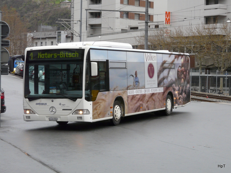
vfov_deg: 15.7
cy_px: 86
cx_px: 116
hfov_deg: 20.9
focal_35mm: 94
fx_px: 627
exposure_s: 1/200
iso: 200
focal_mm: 15.4
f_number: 4
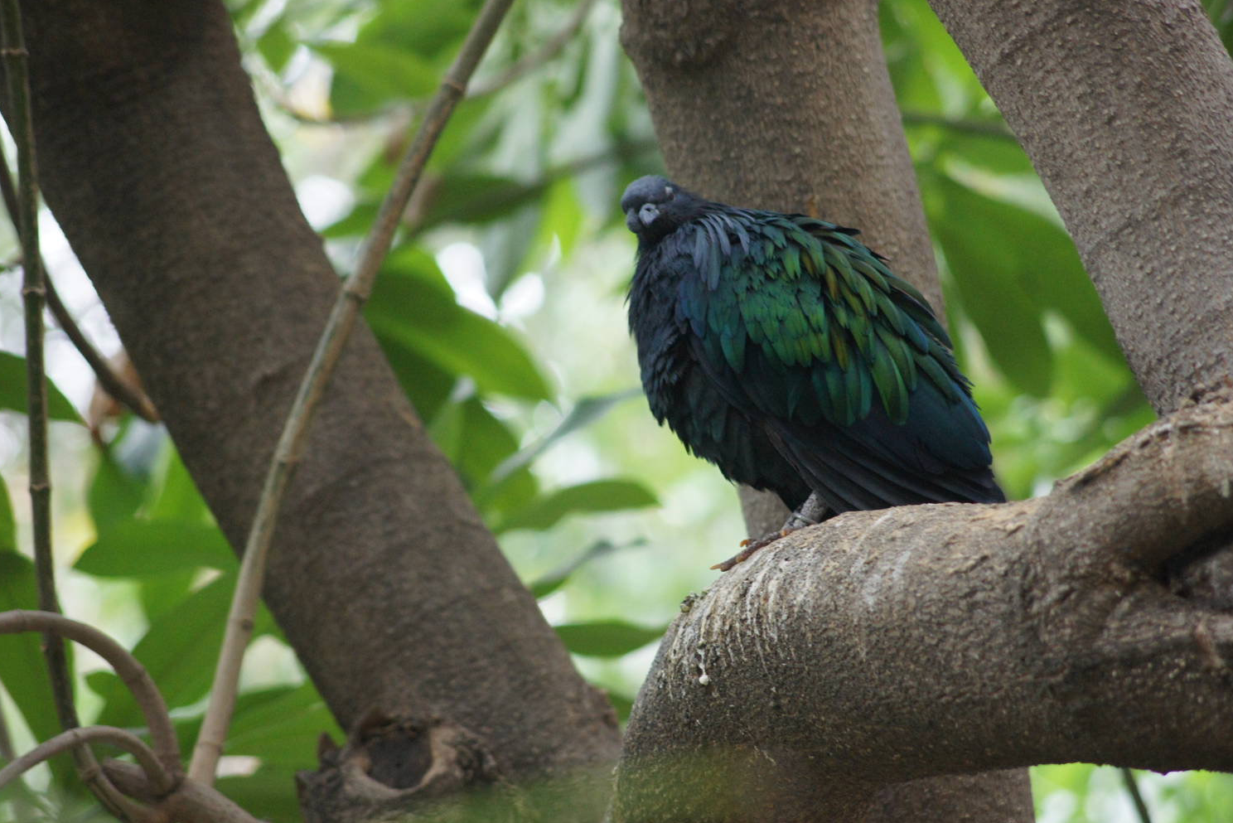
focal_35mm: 258
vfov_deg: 5.3
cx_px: 654
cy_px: 418
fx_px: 8839
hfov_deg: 8.0
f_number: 5
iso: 1600
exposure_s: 1/250
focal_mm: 160
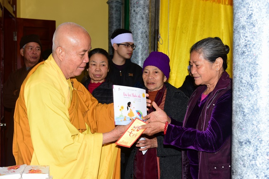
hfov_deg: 42.7
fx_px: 344
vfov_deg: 29.3
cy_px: 90
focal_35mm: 46
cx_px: 134
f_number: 5
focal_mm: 46
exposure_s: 1/80
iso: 500
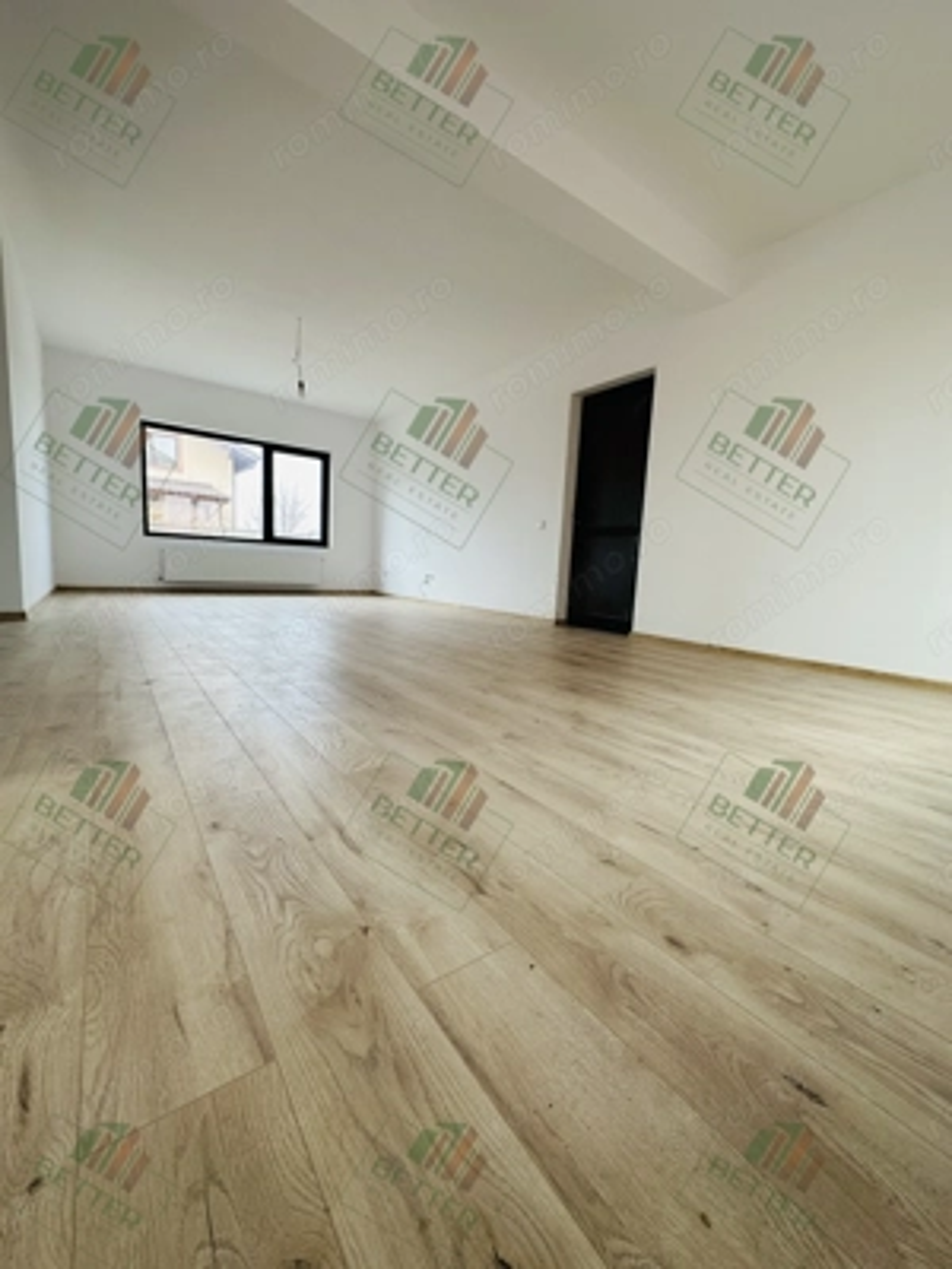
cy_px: 634
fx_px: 513
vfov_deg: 102.1
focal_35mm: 14
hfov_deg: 85.7
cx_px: 476
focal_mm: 2.22
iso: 80
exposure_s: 1/99
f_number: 2.2
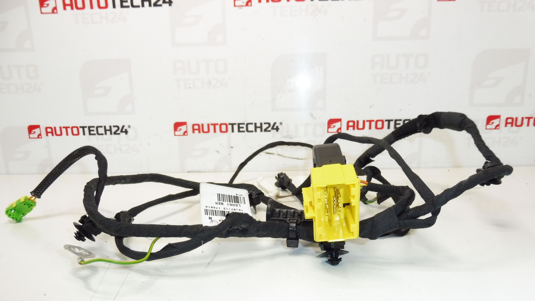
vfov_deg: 42.2
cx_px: 266
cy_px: 205
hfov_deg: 69.9
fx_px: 383
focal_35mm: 27
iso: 200
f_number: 3.5
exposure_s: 1/100
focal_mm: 4.3
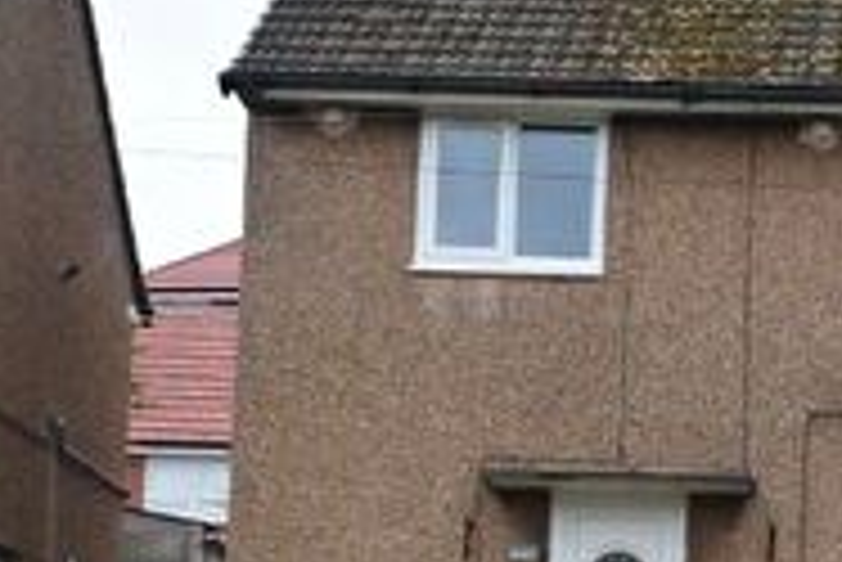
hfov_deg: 14.8
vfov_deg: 10.1
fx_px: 3160
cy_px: 517
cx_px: 914
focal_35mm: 135
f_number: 8
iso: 400
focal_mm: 24
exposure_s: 1/250
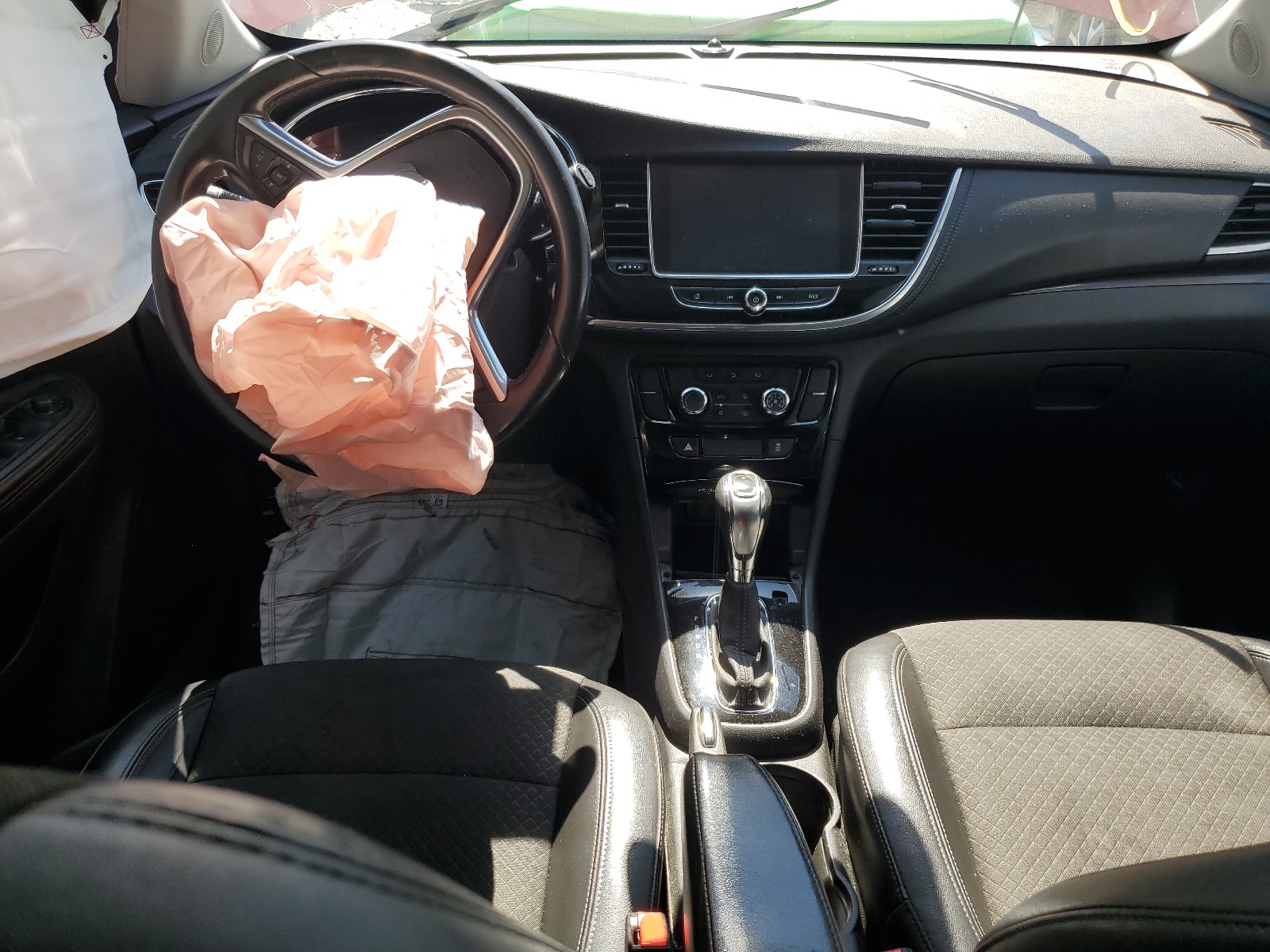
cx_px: 635
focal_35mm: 26
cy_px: 476
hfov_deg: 67.3
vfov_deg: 53.1
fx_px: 954
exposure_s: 1/500
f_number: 1.5
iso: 50
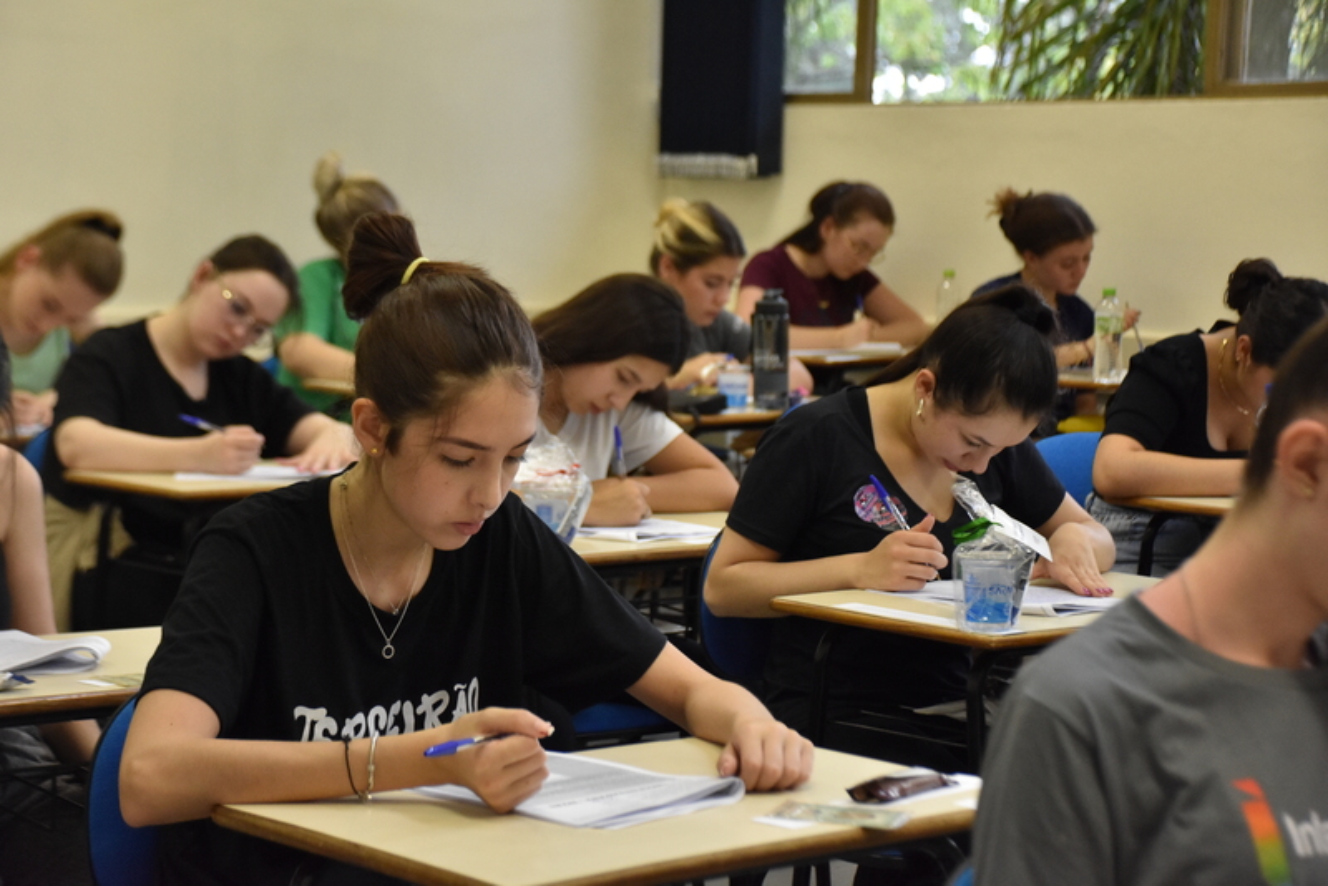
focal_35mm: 93
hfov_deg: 21.9
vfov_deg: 14.7
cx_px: 664
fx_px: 3432
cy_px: 443
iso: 2000
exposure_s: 1/250
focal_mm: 62
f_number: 5
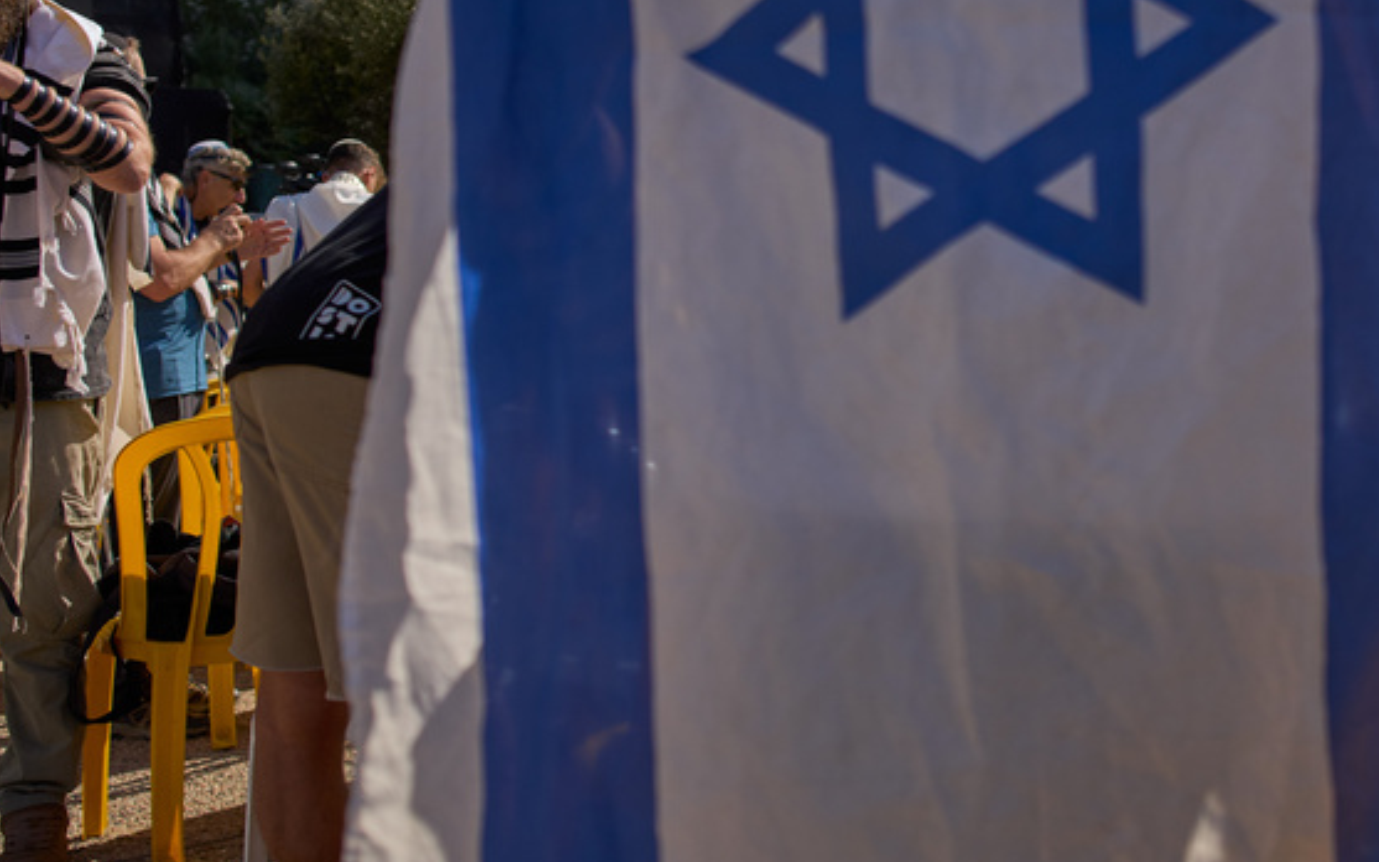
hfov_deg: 43.4
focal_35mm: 45
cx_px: 978
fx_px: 1691
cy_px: 417
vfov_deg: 28.6
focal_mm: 24
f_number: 2.5
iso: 160
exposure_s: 1/5000
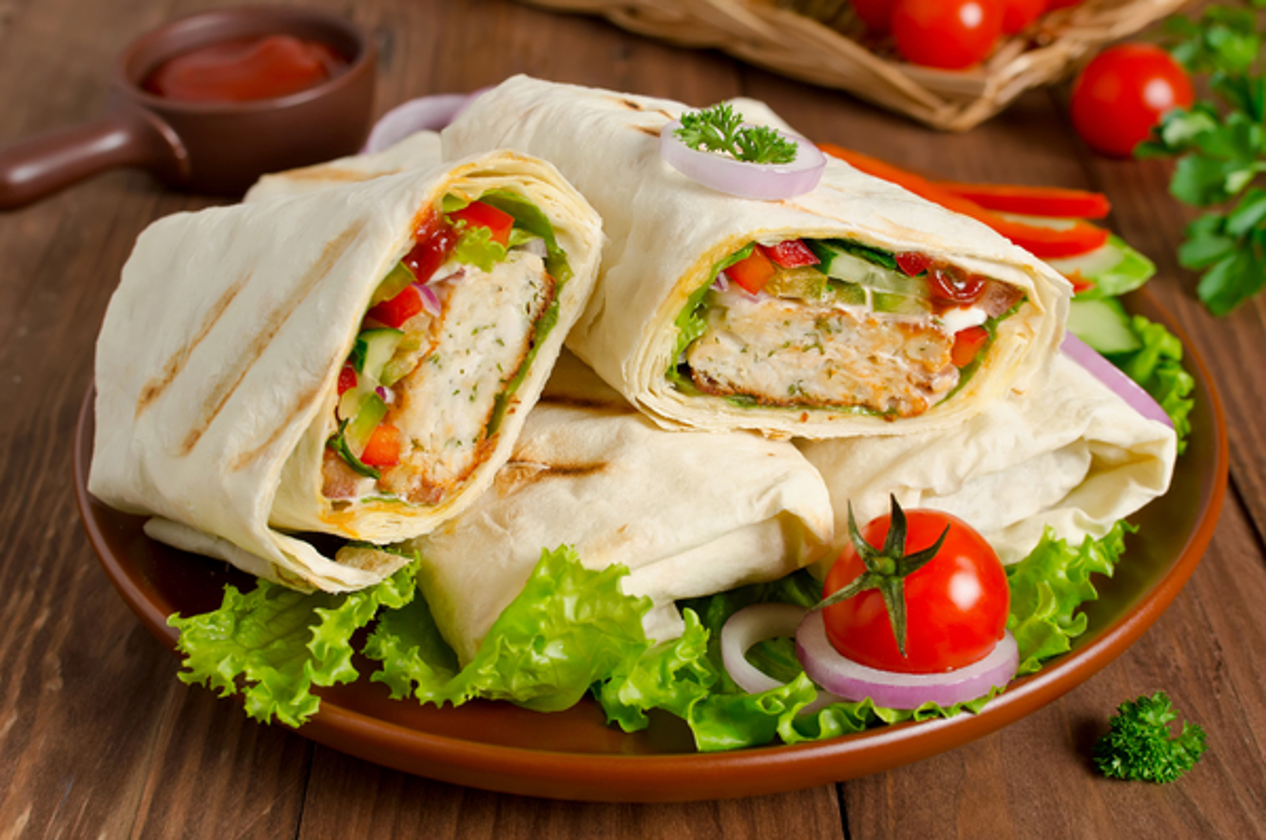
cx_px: 633
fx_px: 1843
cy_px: 420
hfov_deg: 37.9
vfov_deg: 25.7
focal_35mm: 52
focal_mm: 35
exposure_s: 1/125
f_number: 7.1
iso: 100
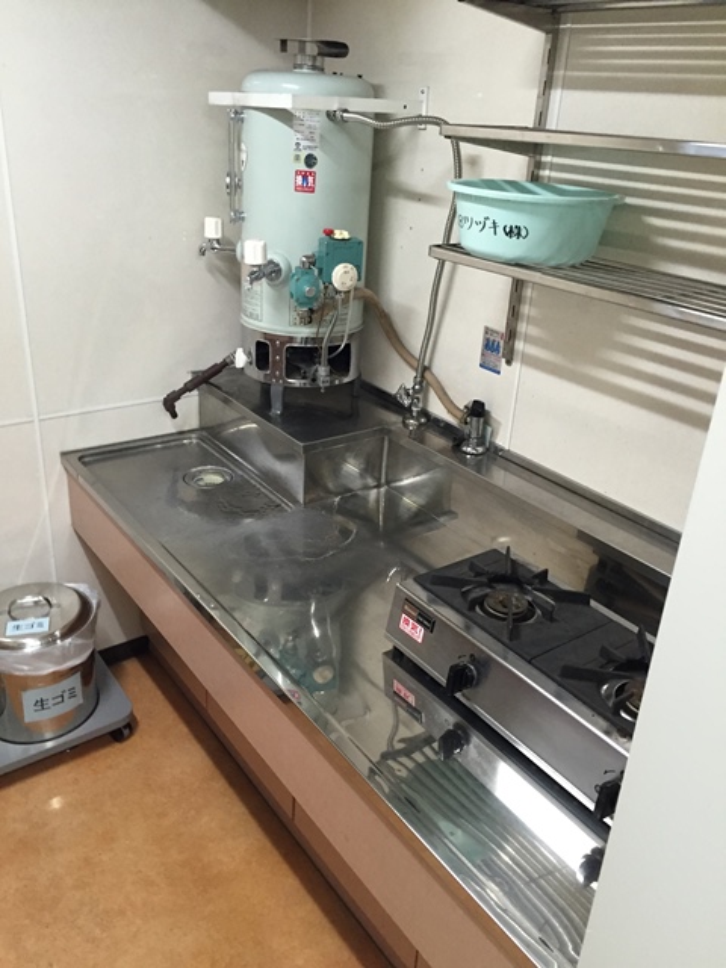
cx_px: 363
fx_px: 811
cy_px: 484
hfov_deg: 48.2
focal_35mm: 29
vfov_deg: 61.7
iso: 160
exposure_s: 1/30
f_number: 2.2
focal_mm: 4.15
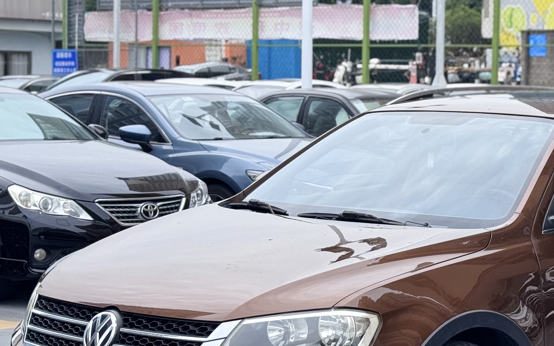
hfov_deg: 19.8
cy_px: 137
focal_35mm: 104
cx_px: 422
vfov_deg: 12.6
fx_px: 1570
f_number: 1.78
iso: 64
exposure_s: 1/1984
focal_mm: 6.76
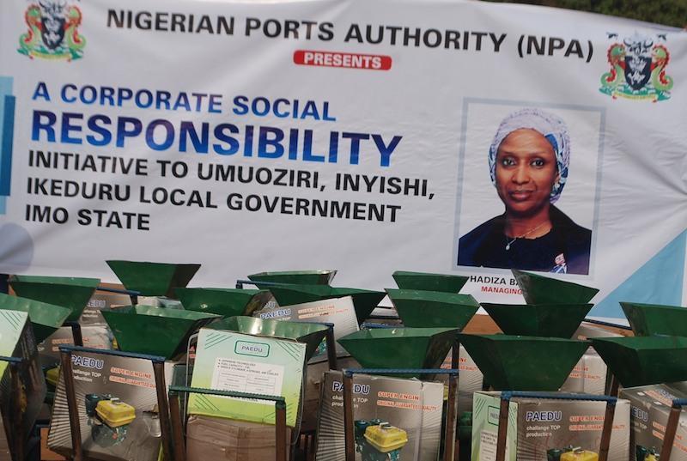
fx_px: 1377
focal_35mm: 72
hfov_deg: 28.0
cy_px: 230
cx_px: 344
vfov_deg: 19.0
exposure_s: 1/250
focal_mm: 48
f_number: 8
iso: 100
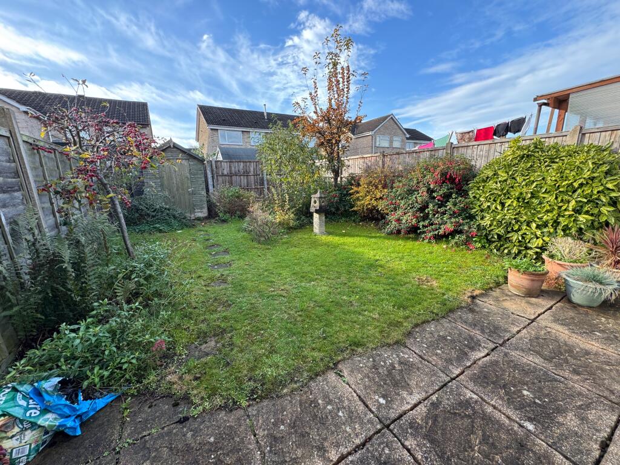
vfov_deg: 85.7
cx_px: 310
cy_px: 232
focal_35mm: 14
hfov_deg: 102.1
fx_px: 251
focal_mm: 2.22
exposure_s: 1/135
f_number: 2.2
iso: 40
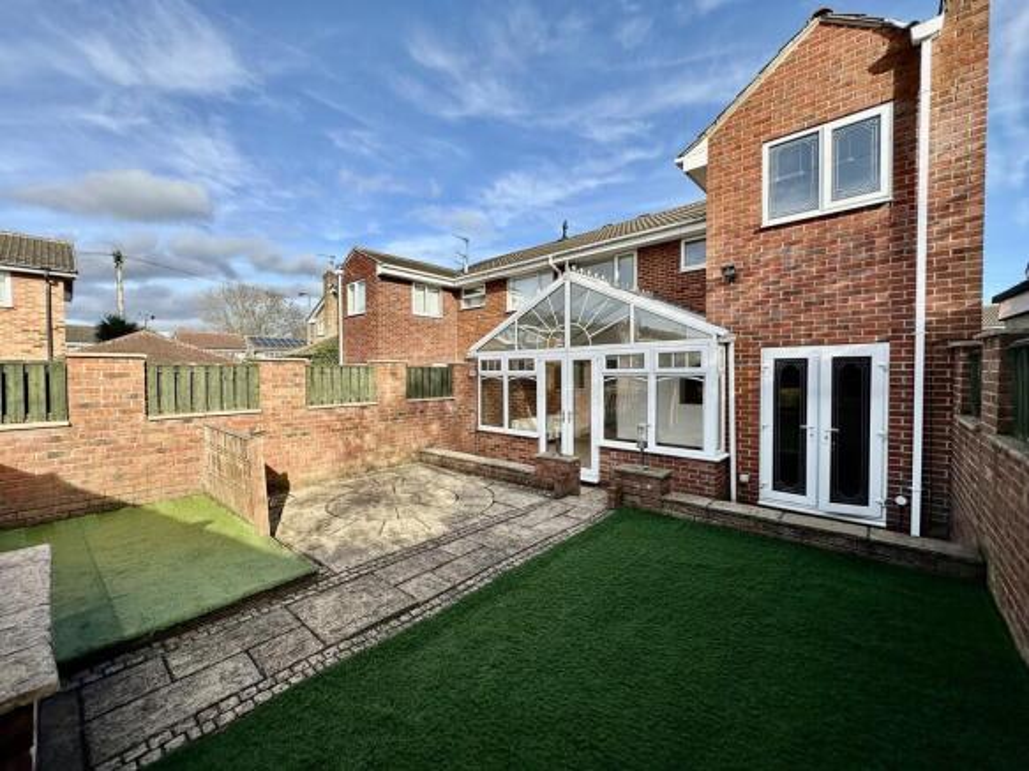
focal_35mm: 14
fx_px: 416
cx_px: 514
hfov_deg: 102.1
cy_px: 386
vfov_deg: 85.7
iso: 50
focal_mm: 2.22
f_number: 2.2
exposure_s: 1/1082
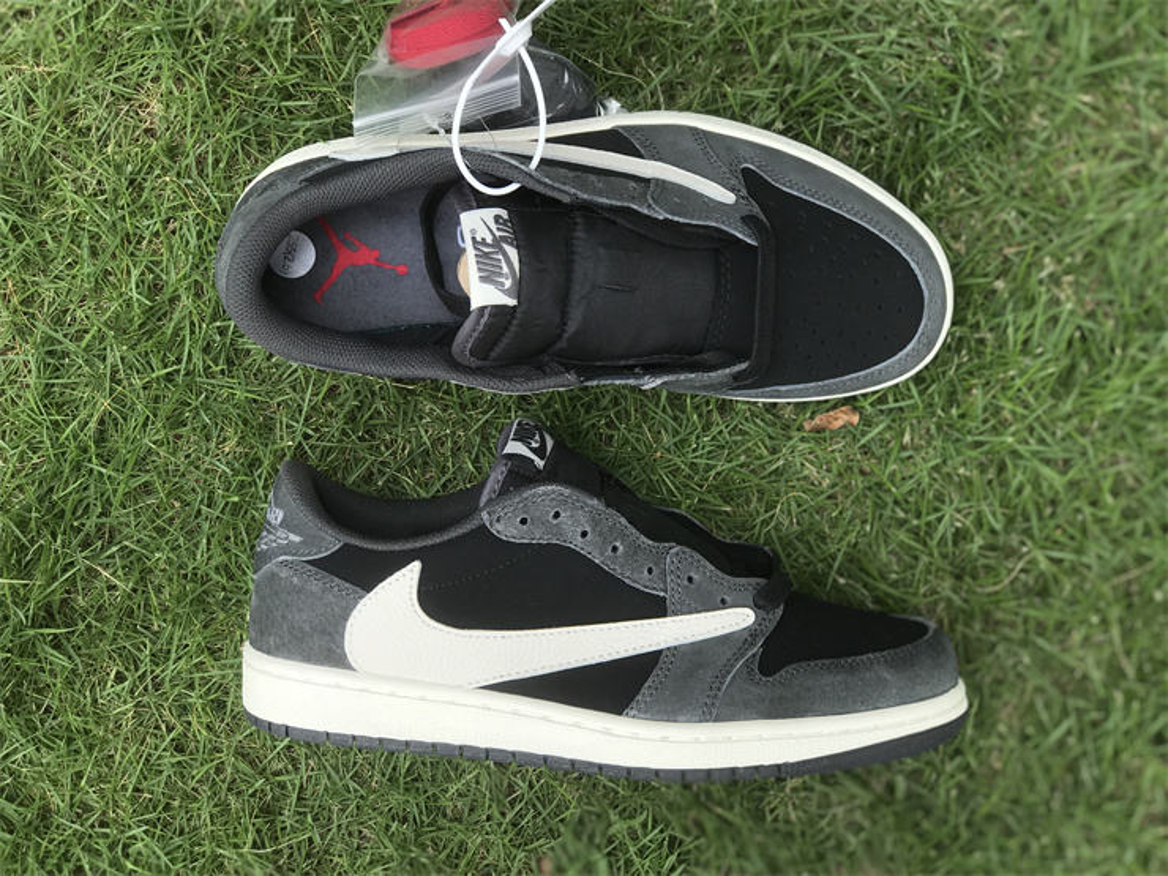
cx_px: 584
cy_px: 438
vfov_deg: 25.7
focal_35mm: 57
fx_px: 1923
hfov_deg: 33.8
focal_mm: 6.6
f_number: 2.8
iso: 20
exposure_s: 1/180
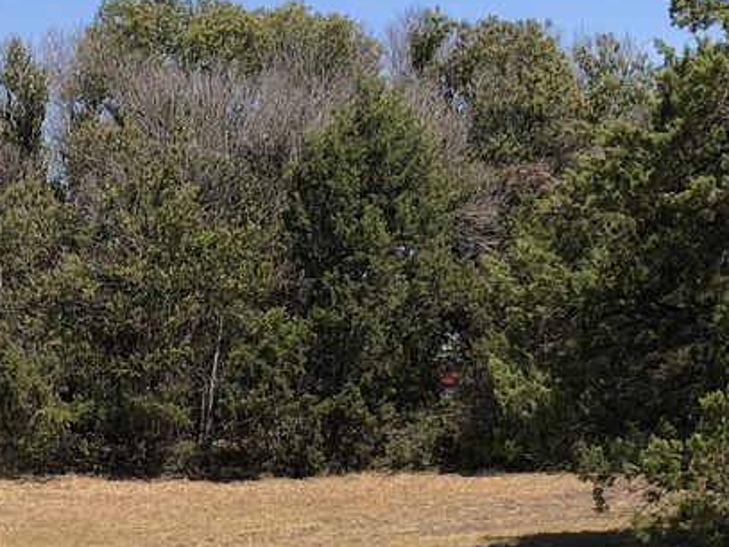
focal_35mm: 99
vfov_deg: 14.7
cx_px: 47
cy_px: 513
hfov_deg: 19.4
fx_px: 2084
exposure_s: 1/2024
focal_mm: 3.99
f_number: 1.8
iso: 20
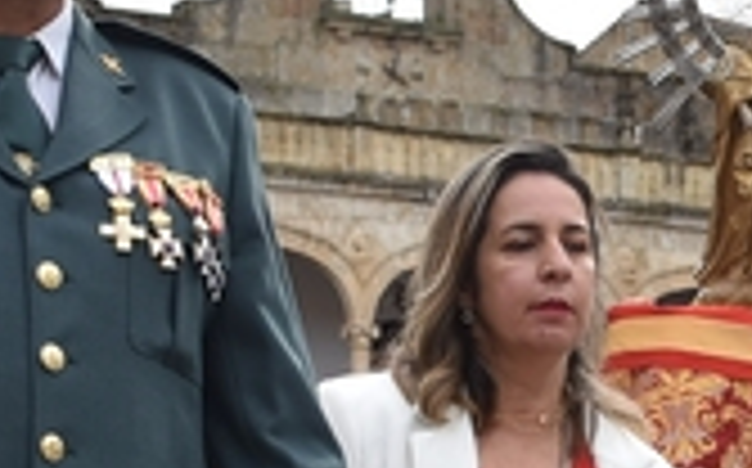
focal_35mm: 198
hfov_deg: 10.4
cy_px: 716
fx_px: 4054
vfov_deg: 6.5
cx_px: 932
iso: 100
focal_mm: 24
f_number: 3.8
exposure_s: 1/400
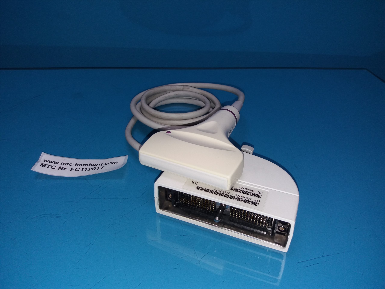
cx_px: 192
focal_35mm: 28
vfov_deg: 49.7
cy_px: 144
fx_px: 311
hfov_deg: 63.4
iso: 64
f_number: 1.9
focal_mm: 3.7
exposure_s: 1/111
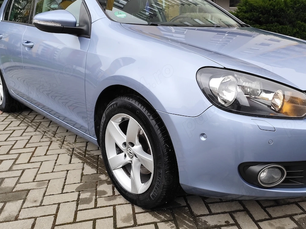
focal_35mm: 32
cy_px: 106
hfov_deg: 56.5
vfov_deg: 44.1
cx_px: 177
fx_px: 283
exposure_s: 1/100
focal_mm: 6.19
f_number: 1.65
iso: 64
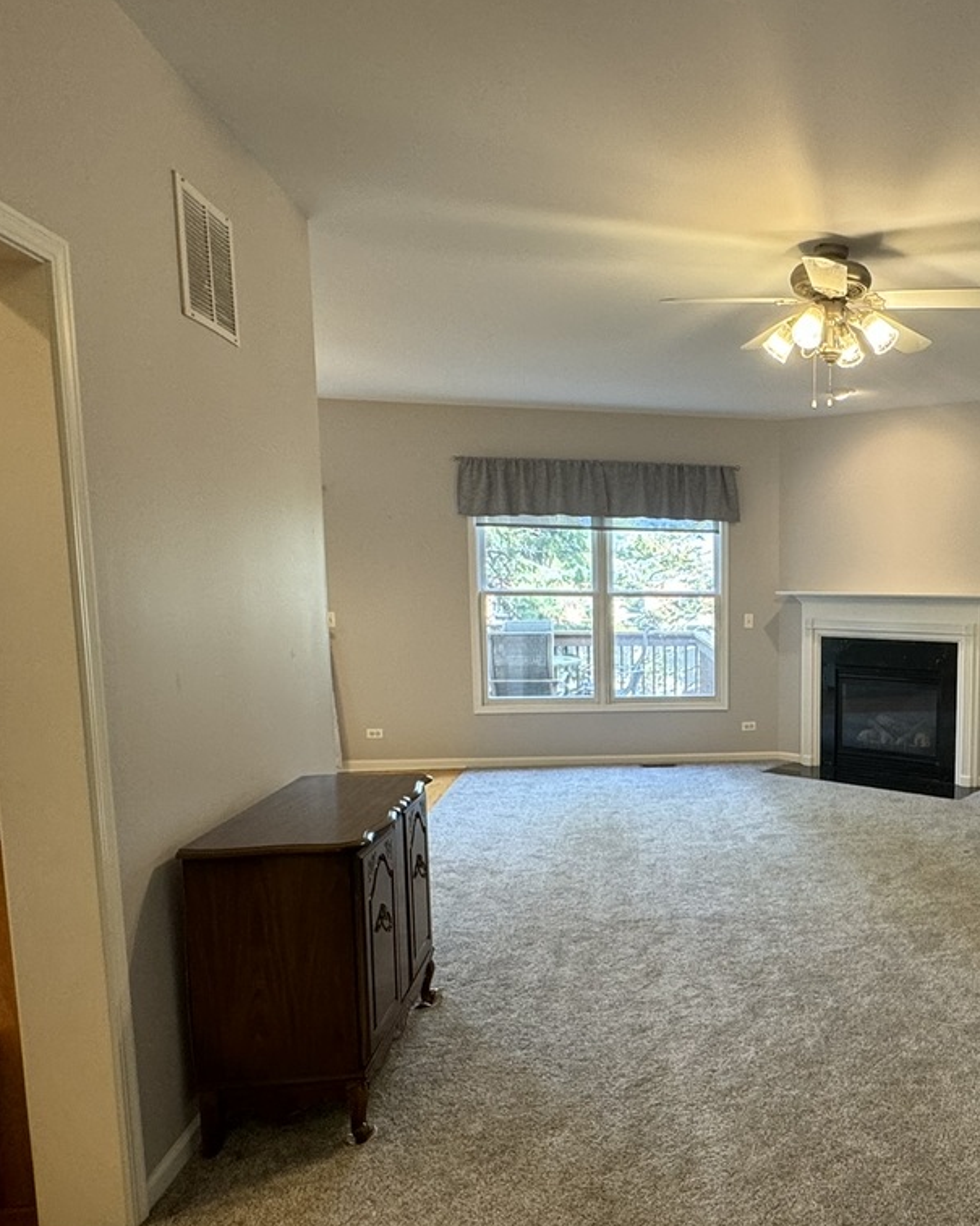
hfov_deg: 50.5
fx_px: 943
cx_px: 824
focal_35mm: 26
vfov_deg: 65.8
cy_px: 696
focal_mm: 2.22
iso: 160
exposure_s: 1/60
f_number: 2.2
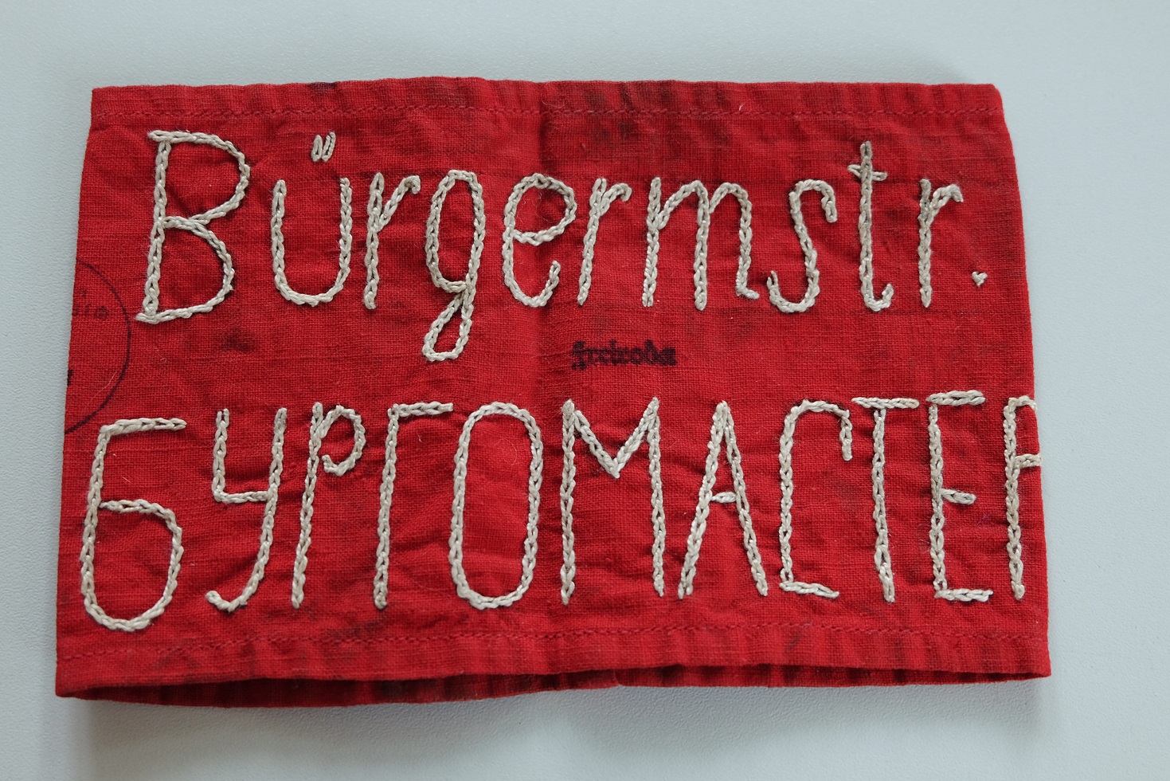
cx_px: 585
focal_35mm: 40
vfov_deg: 33.4
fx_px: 1300
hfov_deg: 48.4
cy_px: 390
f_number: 4.5
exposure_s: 1/15
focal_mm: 26.9
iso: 640
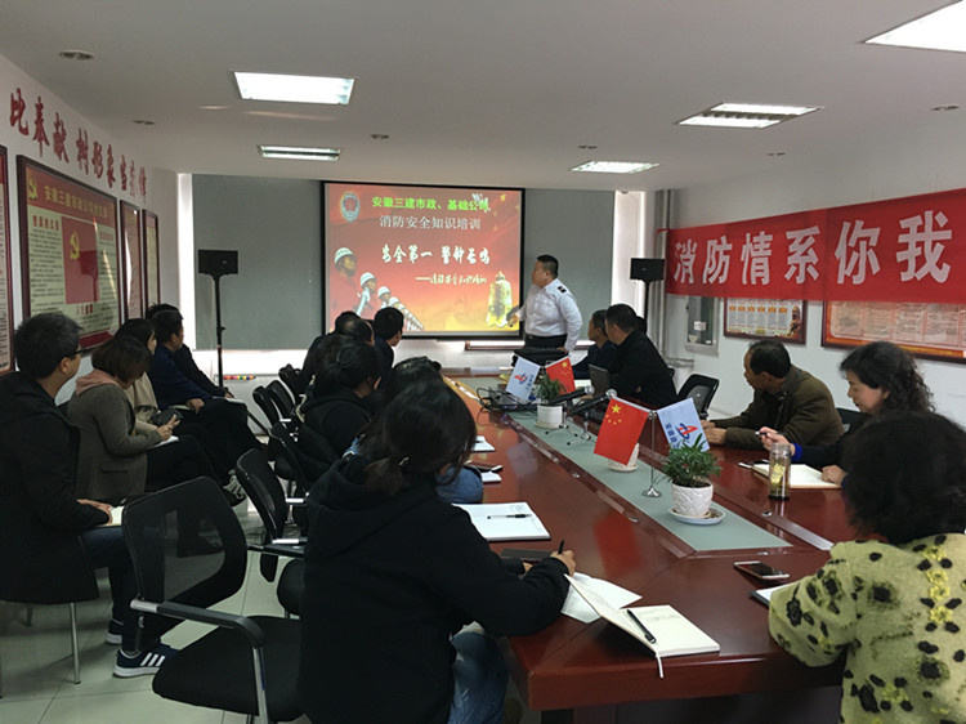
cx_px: 483
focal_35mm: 29
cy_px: 362
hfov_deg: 61.7
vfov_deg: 48.2
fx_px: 809
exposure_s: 1/33
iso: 160
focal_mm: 4.15
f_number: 2.2
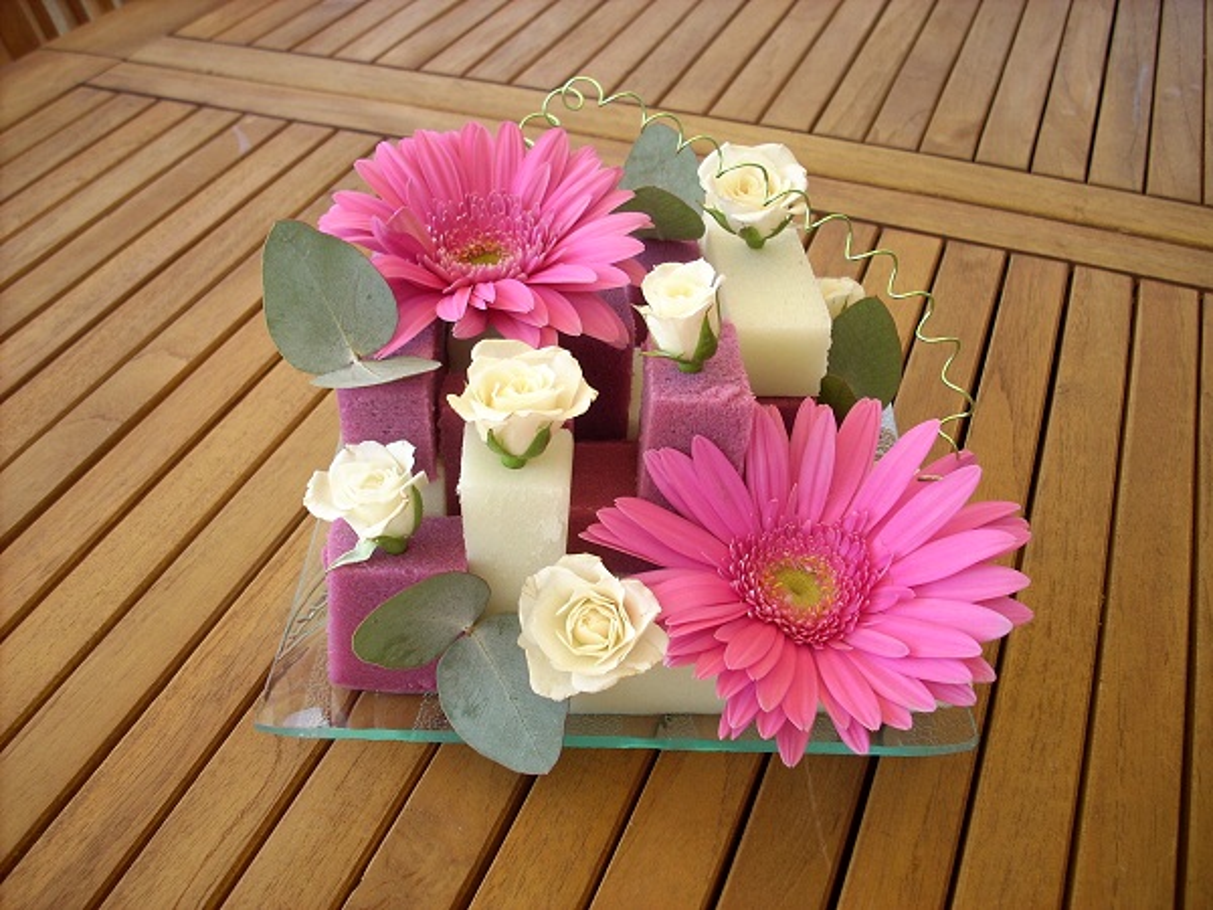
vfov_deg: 38.7
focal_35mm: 37
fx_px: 1297
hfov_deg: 50.1
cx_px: 606
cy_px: 455
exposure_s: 1/220
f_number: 2.8
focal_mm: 6.2
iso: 64
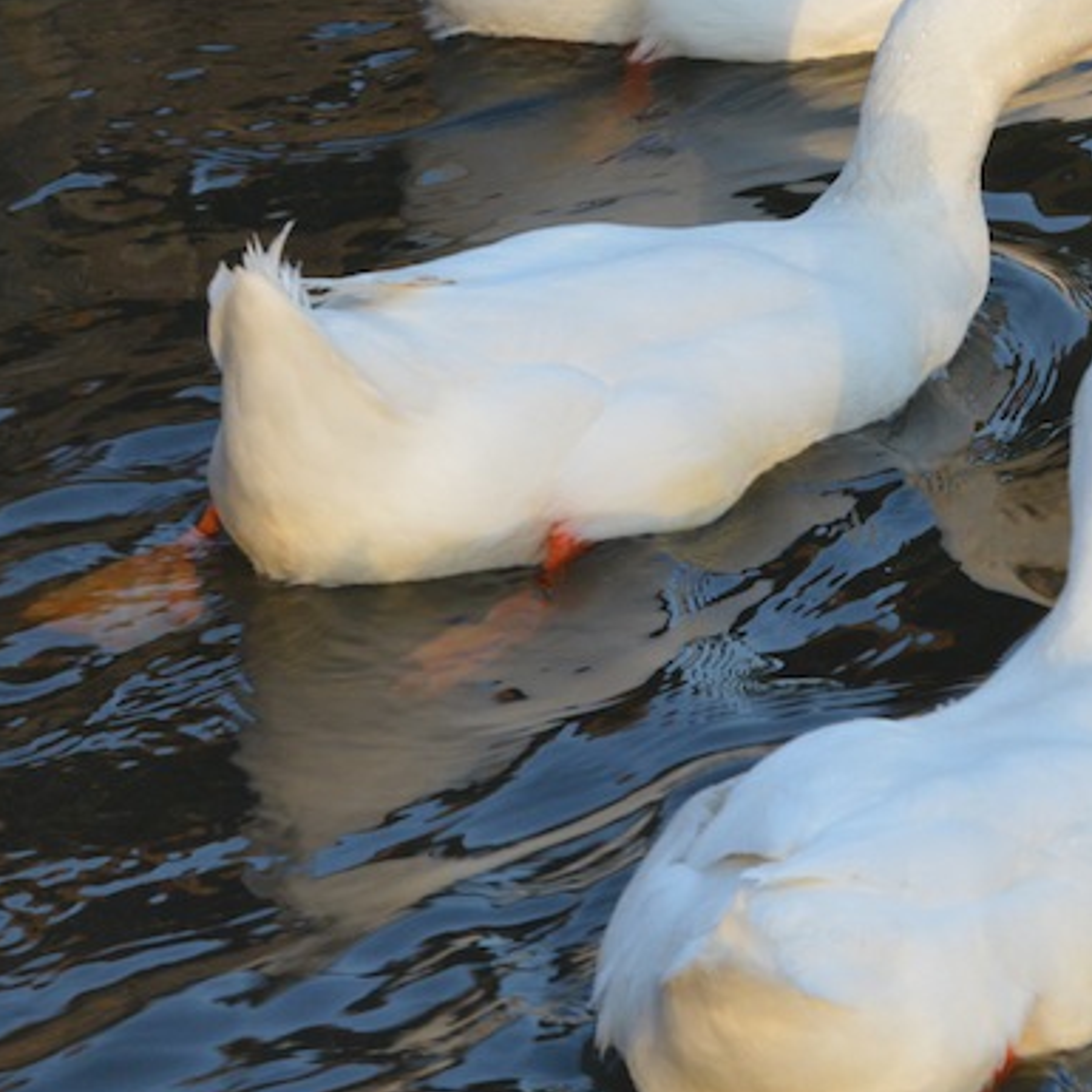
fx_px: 13098
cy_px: 321
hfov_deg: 4.8
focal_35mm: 367
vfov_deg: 4.8
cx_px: 1013
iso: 1600
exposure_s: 1/125
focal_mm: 130
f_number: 14
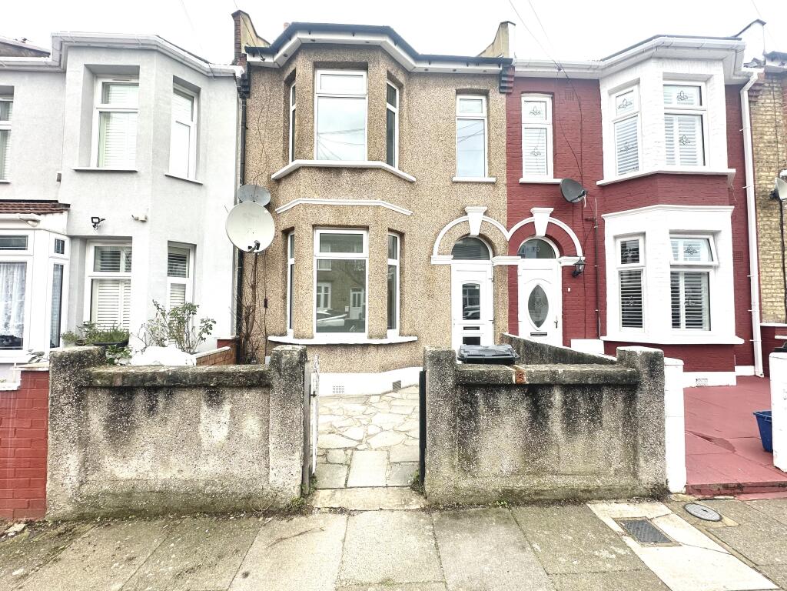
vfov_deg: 85.7
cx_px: 394
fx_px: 318
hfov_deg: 102.1
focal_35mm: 14
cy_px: 296
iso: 40
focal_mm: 2.22
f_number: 2.2
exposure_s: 1/201
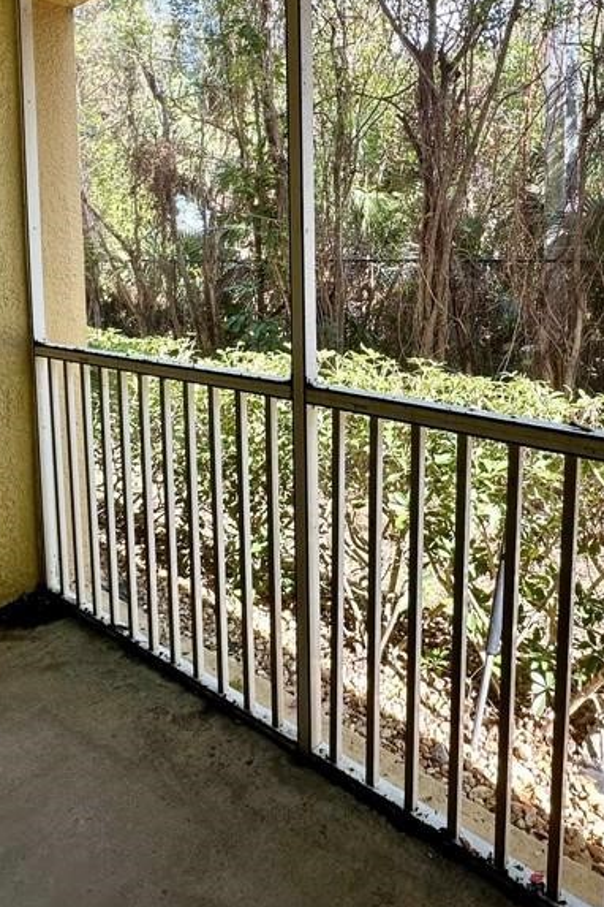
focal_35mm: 26
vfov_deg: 67.8
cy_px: 313
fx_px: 654
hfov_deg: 49.5
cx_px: 329
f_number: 2.2
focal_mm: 2.22
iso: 50
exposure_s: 1/99
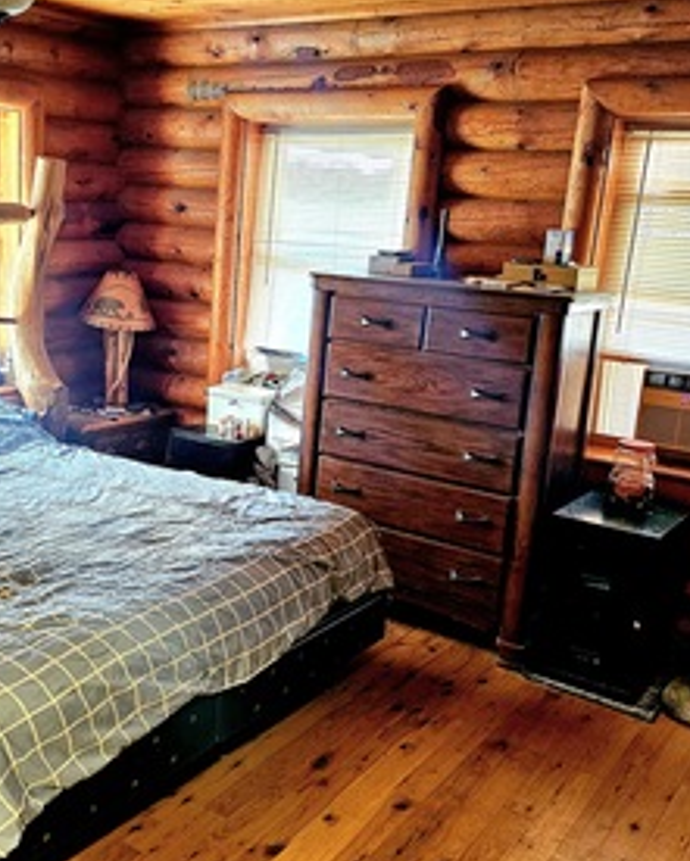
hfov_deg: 37.7
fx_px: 995
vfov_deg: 46.8
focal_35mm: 39
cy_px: 424
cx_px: 212
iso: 640
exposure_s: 1/60.2
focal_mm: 6.3
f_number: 1.7
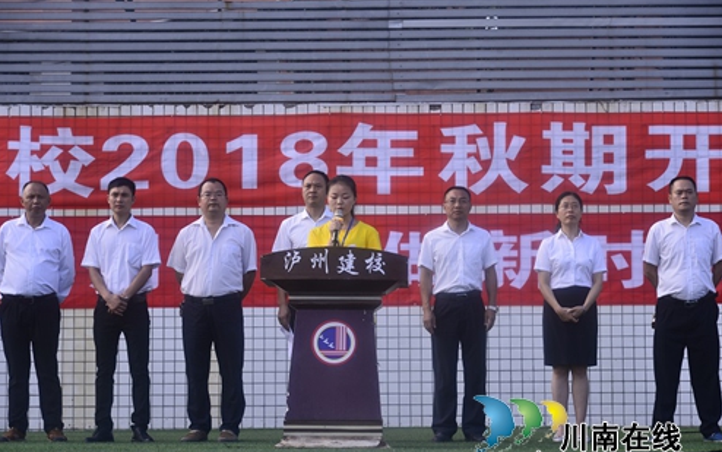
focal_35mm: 98
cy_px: 242
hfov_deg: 21.2
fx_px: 1929
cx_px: 360
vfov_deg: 13.4
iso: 100
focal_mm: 95
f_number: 8
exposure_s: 1/100
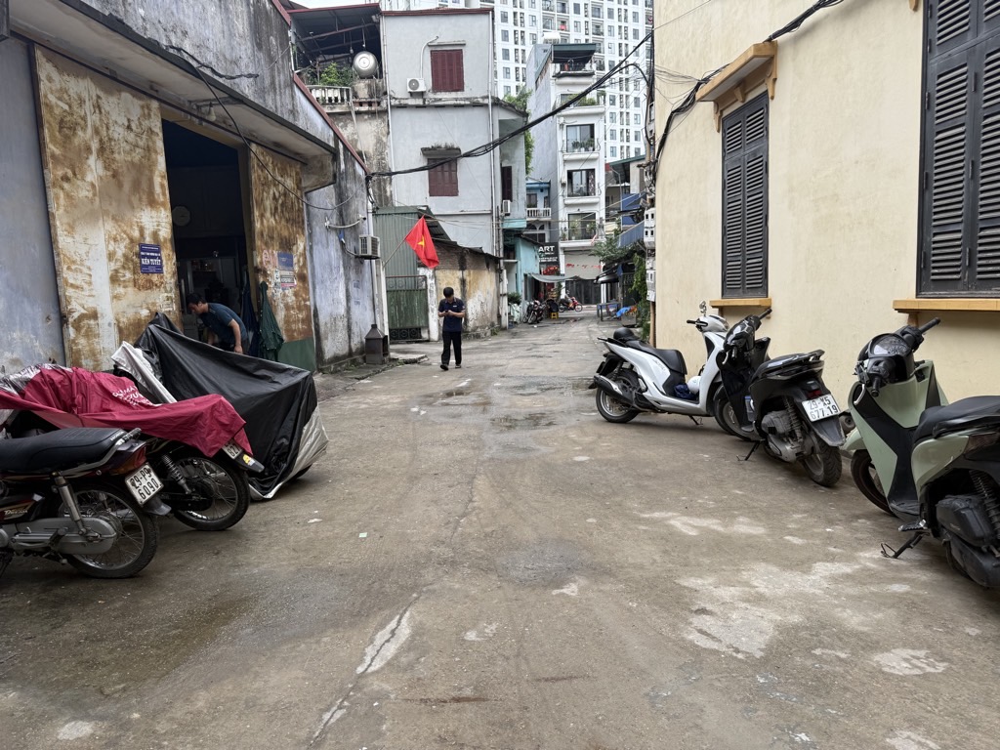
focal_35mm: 24
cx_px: 500
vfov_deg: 56.8
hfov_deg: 71.6
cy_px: 375
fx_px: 693
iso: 80
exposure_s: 1/376
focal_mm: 6.76
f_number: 1.78
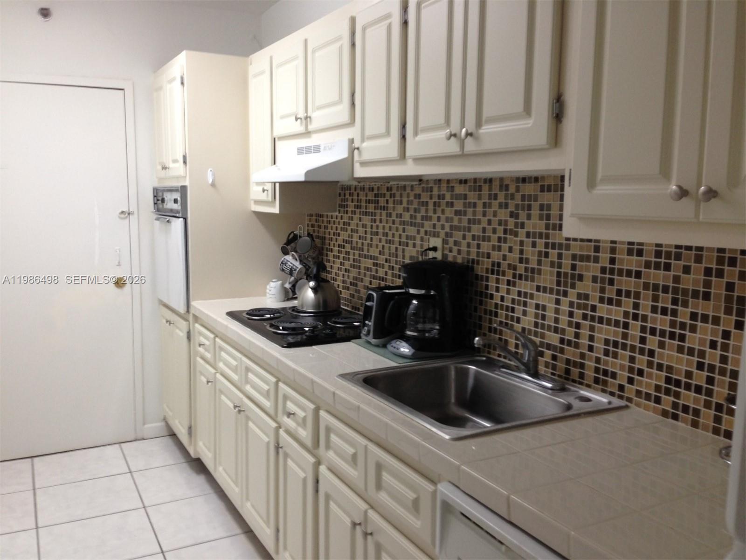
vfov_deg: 42.9
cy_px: 280
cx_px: 373
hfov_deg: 55.4
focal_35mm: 33
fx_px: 711
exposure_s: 1/20
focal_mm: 4.13
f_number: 2.4
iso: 64
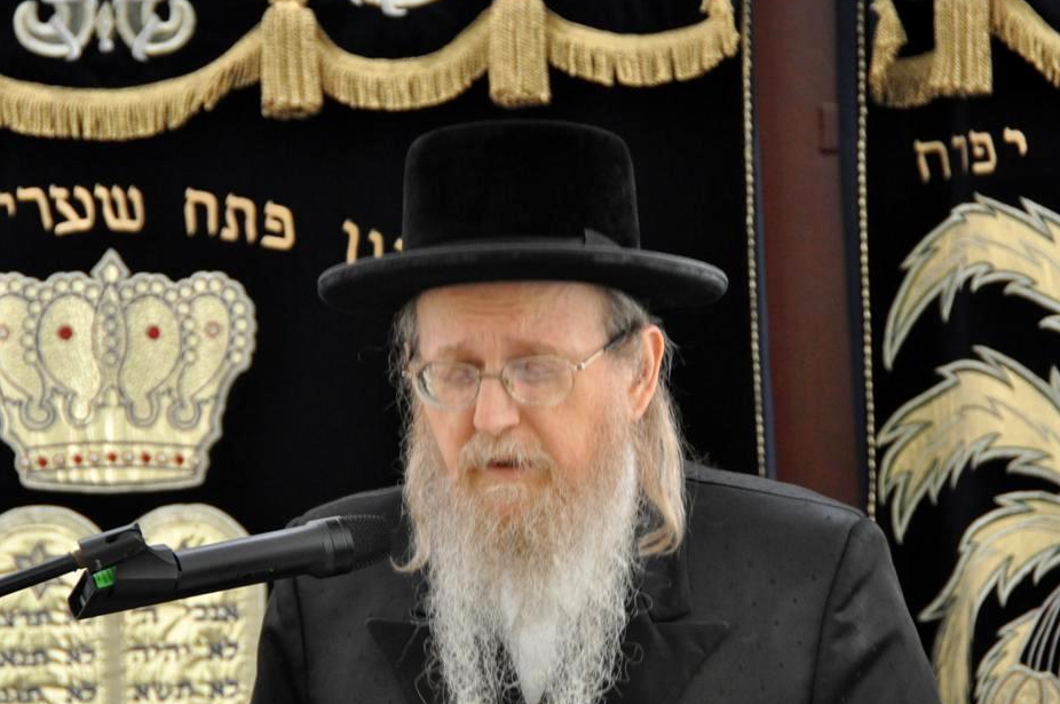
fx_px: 8293
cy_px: 373
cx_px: 493
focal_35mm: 282
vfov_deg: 4.9
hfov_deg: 7.3
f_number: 5.6
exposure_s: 1/30
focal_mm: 170
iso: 1600
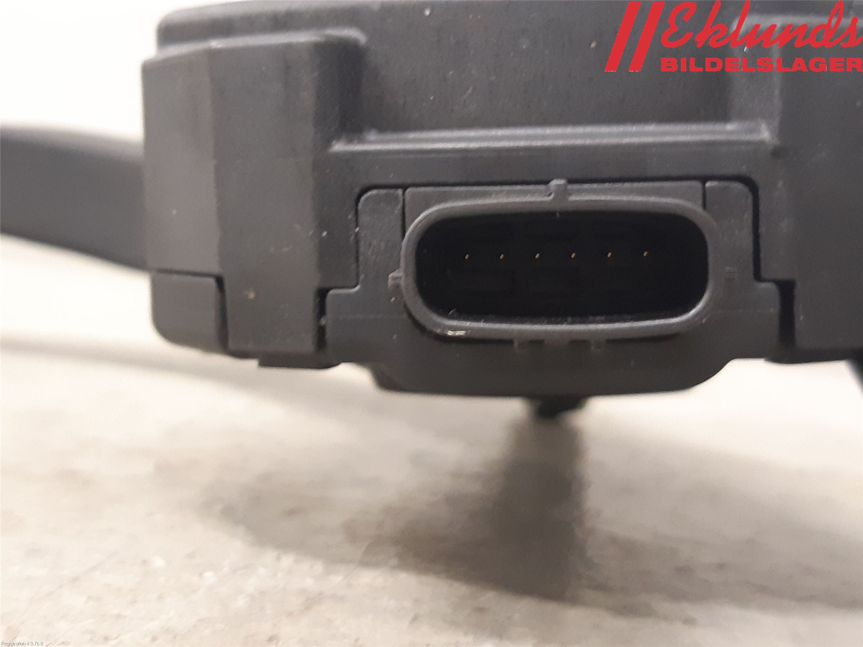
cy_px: 324
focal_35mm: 26
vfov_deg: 53.1
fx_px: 648
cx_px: 432
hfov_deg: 67.3
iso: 320
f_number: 1.7
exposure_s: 1/25
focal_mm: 3.93
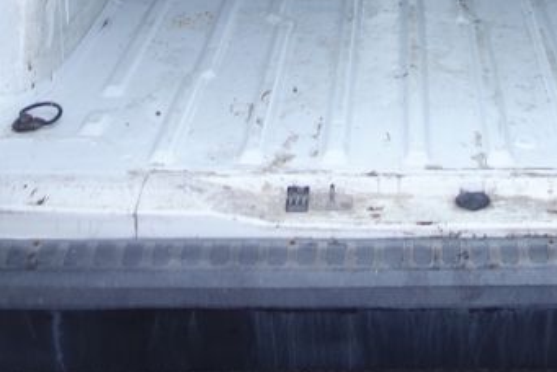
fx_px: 1301
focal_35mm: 84
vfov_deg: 15.2
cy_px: -162
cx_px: 417
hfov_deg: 23.9
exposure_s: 1/50
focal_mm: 10.4
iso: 125
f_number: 1.8
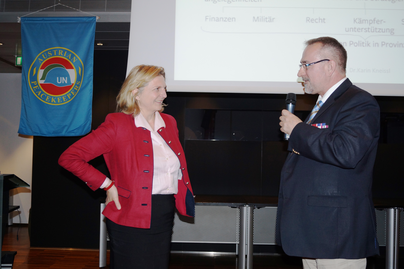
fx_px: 404
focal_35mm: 36
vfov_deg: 36.9
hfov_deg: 53.1
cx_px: 202
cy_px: 134
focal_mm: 24
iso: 400
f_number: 4
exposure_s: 1/60
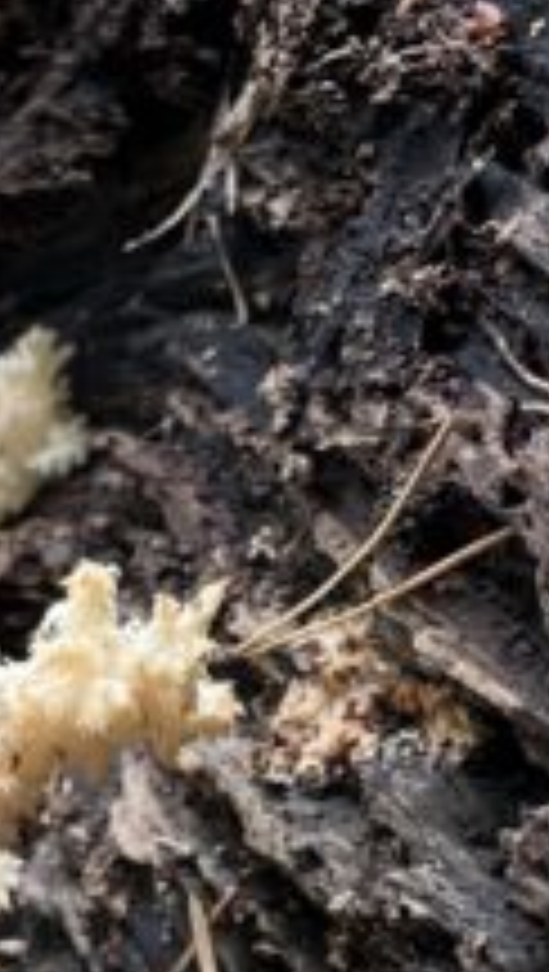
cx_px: -468
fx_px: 3457
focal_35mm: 134
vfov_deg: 15.7
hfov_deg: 8.7
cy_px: 1008
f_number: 1.6
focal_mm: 5.1
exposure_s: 1/121
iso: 50
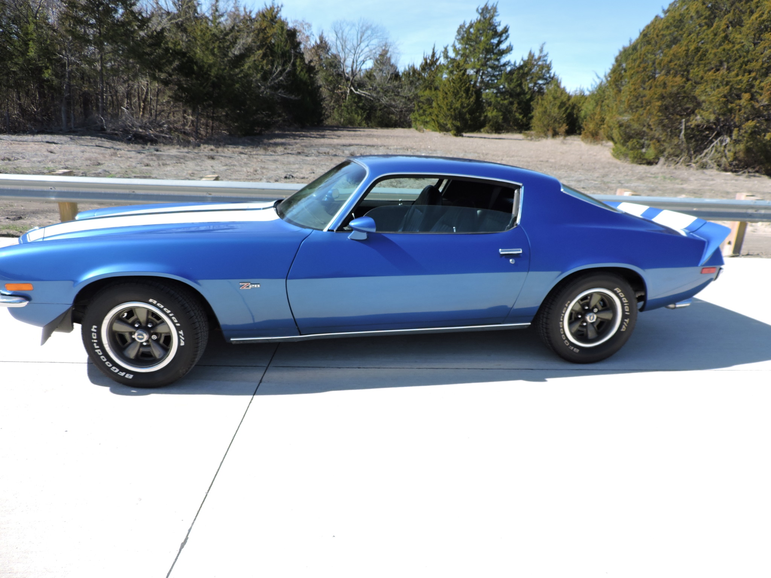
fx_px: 535
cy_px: 289
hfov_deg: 71.6
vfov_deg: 56.8
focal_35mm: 24
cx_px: 386
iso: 100
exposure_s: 1/640
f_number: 3
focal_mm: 4.3
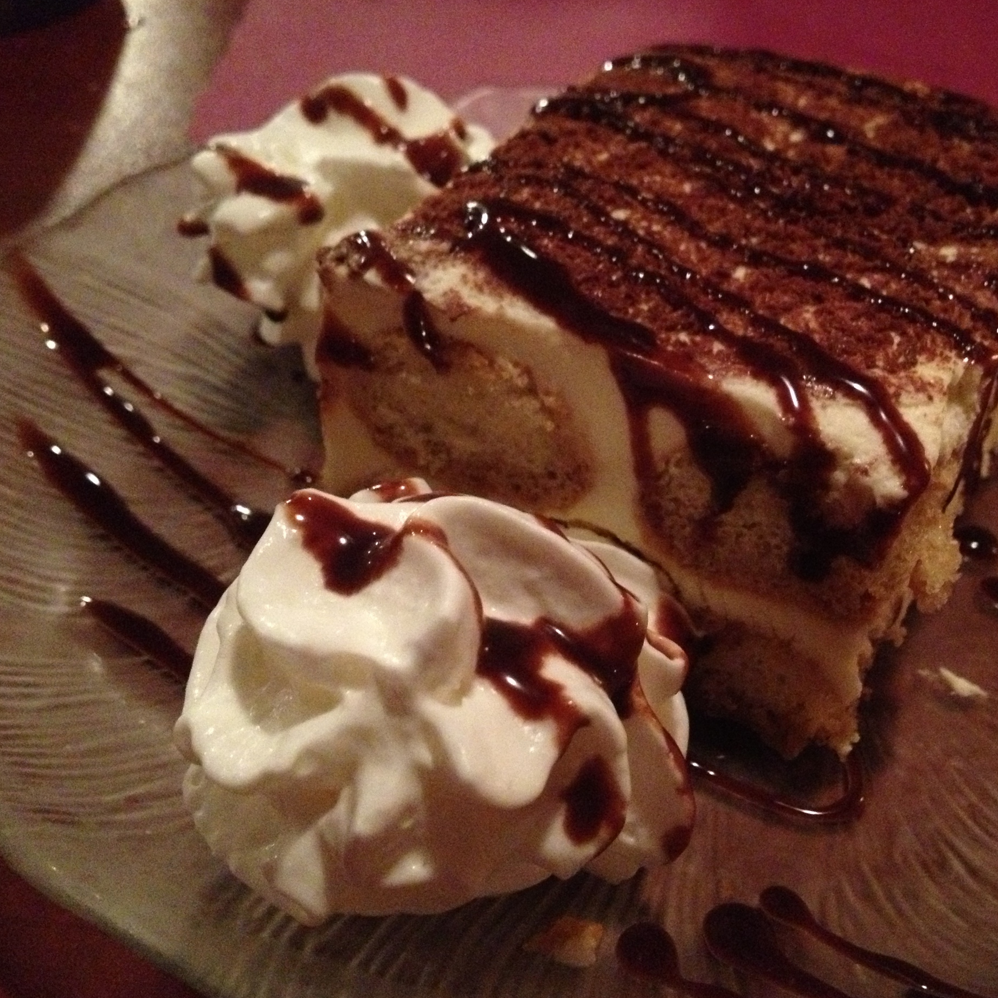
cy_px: 502
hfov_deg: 39.7
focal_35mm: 42
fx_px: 1370
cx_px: 629
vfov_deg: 40.0
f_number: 2.4
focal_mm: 4.28
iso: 800
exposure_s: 1/15
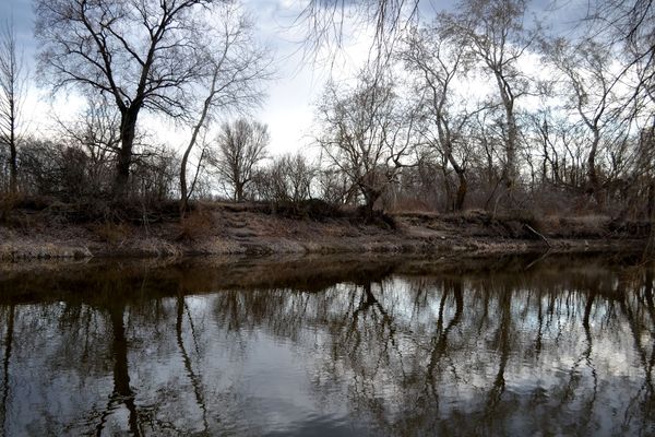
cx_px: 328
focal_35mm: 39
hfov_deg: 49.6
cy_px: 218
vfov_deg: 34.2
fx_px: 710
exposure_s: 1/125
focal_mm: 26
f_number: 5.6
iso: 100
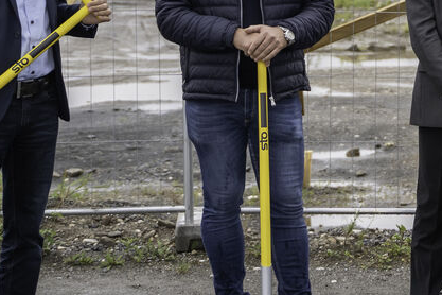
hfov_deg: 12.4
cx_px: 499
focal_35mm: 163
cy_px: -99
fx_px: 2001
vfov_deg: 8.3
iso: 100
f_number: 2.8
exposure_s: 1/2000
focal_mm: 42
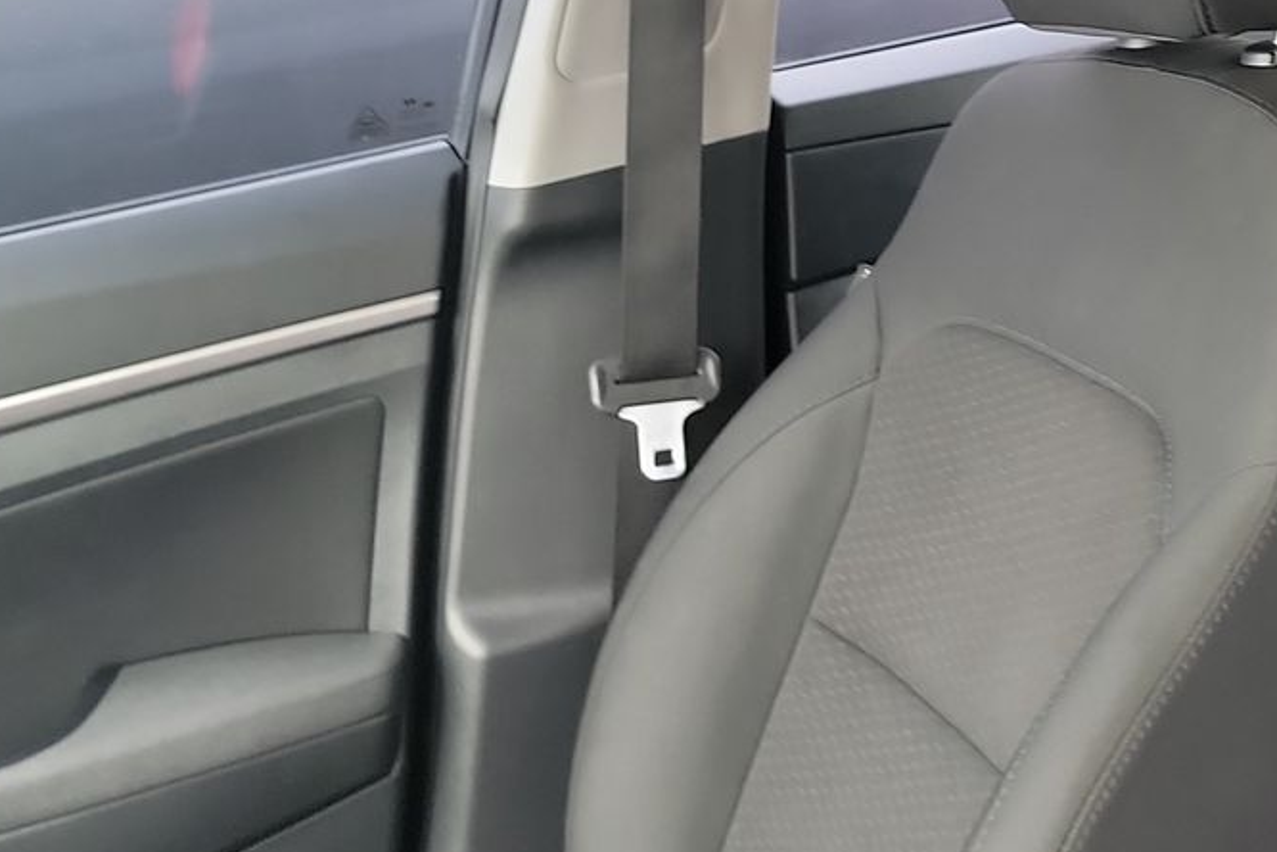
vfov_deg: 21.6
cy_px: -56
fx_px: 2128
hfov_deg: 32.8
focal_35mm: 60
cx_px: 957
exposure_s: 1/59
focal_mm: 6.7
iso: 257
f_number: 1.8
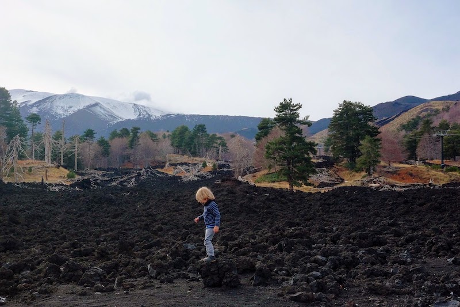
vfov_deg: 32.6
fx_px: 524
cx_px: 230
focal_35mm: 41
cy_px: 154
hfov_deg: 47.4
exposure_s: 1/600
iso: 800
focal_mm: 27
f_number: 13
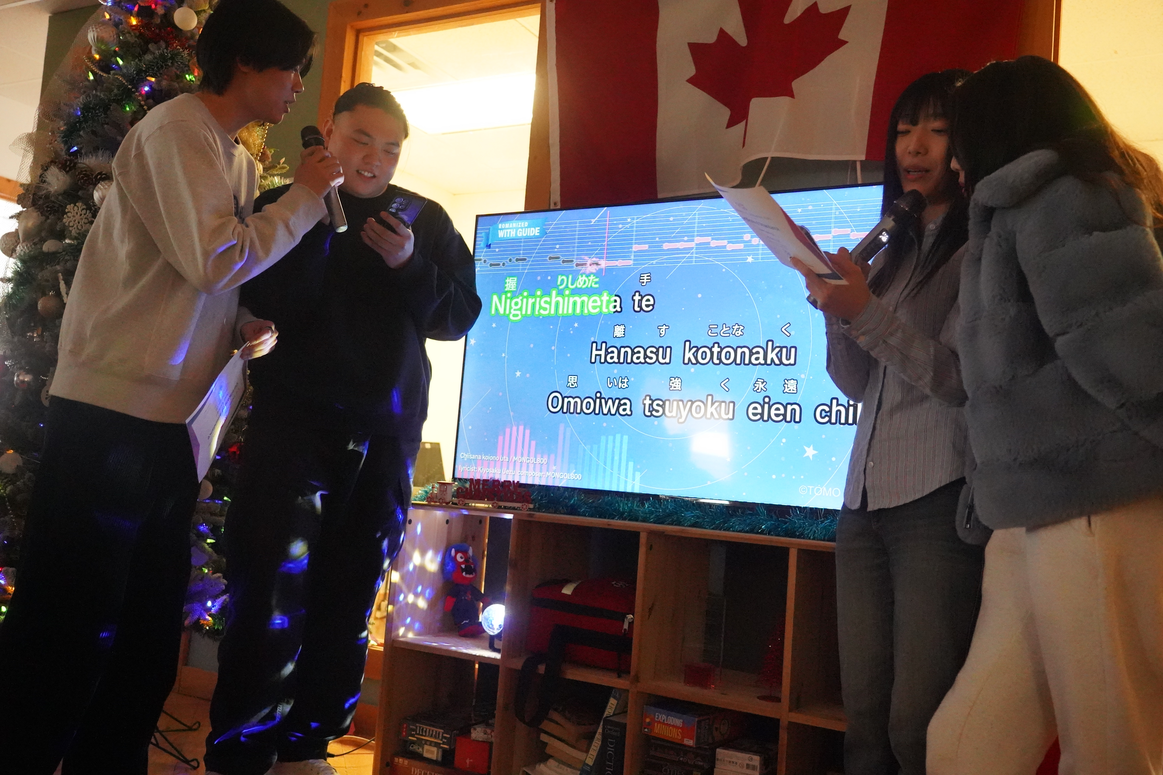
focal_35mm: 31
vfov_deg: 42.3
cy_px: 388
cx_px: 582
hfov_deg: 60.3
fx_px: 1001
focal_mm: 31
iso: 20000
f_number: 4.5
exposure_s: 1/250
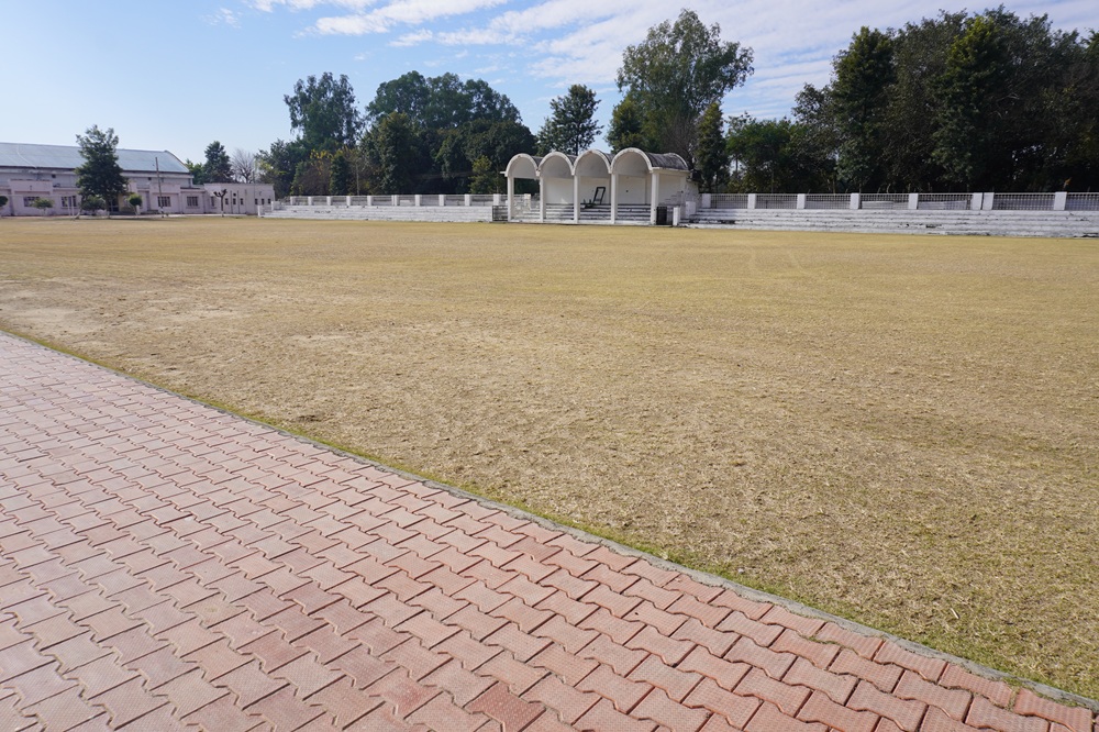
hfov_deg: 73.8
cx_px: 550
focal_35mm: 24
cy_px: 366
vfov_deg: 53.1
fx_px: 732
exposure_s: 1/250
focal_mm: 16
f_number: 10
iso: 100
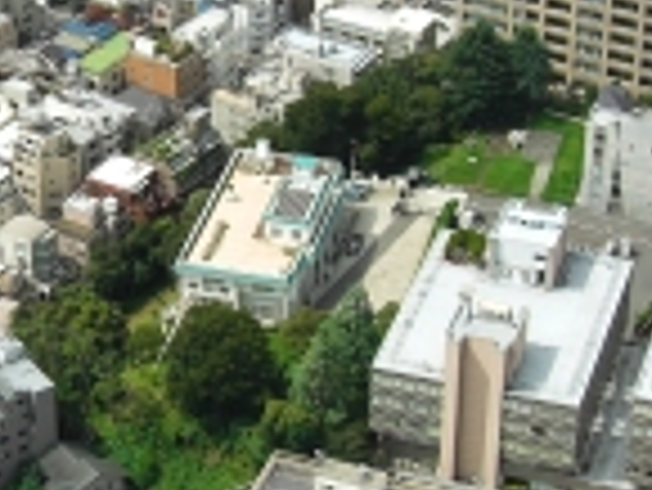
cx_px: -54
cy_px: 182
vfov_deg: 11.3
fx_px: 2469
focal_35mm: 131
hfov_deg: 14.7
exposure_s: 1/640
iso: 80
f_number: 4
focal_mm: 7.9
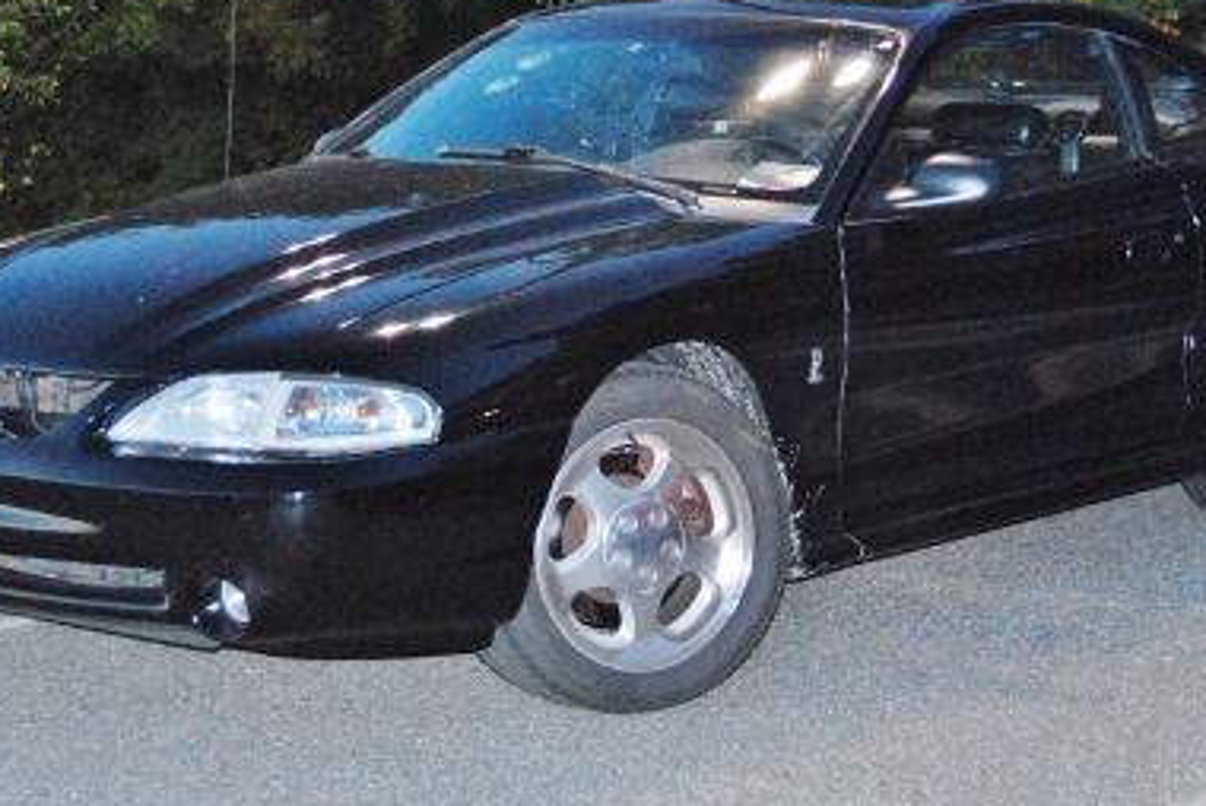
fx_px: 3218
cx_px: 520
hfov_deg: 21.2
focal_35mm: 96
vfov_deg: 14.2
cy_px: 175
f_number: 5
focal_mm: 38
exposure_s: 1/60
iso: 1100
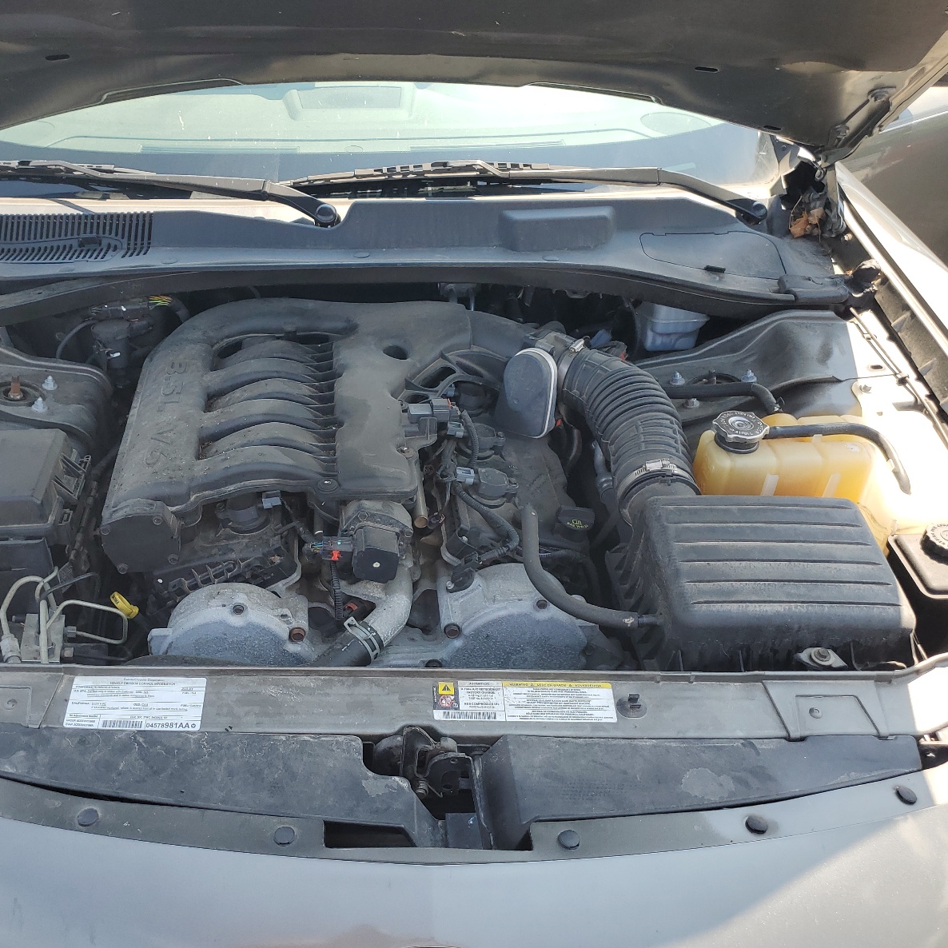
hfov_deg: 52.2
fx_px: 961
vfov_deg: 52.5
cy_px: 472
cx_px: 384
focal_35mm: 31
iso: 50
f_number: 1.5
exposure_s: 1/556
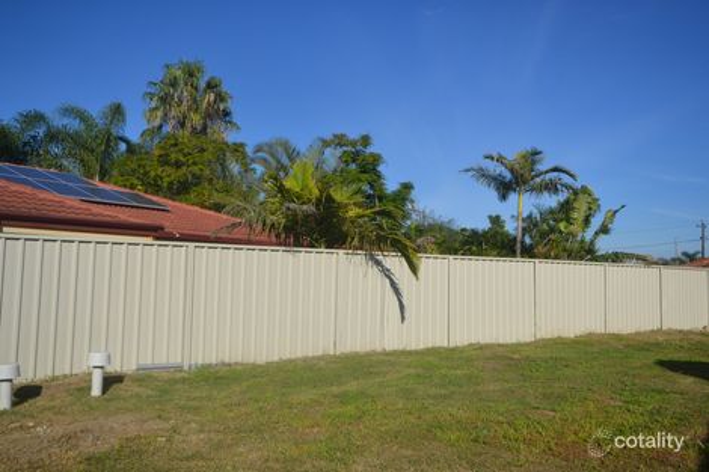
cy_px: 236
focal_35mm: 30
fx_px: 591
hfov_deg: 61.9
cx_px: 354
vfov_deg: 43.6
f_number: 9
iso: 100
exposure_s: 1/320
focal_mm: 20
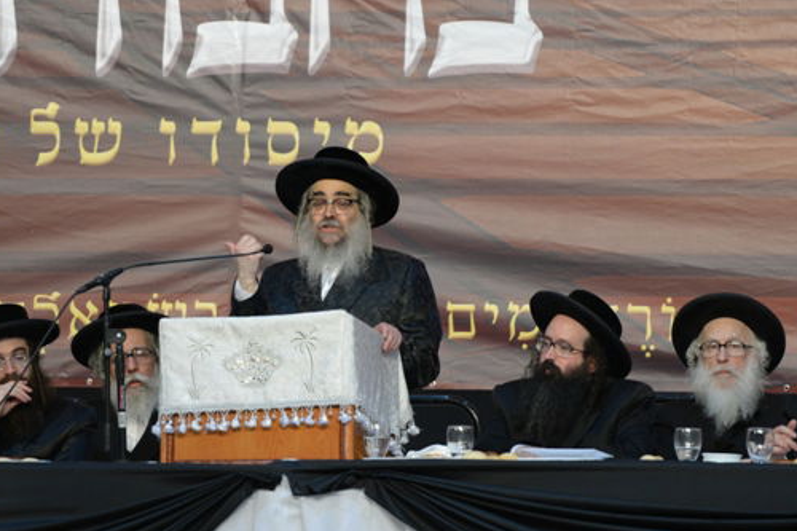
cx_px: 340
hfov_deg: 5.0
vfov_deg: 3.4
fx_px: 9073
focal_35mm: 410
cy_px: 226
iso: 1250
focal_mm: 200
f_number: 2.8
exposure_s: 1/125
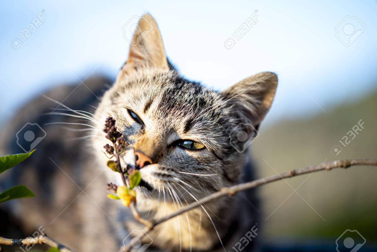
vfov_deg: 13.0
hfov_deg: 19.5
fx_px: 1100
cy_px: 126
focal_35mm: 105
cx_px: 188
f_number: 3.3
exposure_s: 1/200
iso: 160
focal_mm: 105
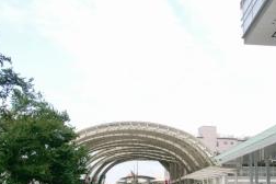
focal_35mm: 48
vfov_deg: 27.9
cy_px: 126
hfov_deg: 40.1
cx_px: 203
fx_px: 368
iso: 200
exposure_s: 1/125
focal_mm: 18
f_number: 11
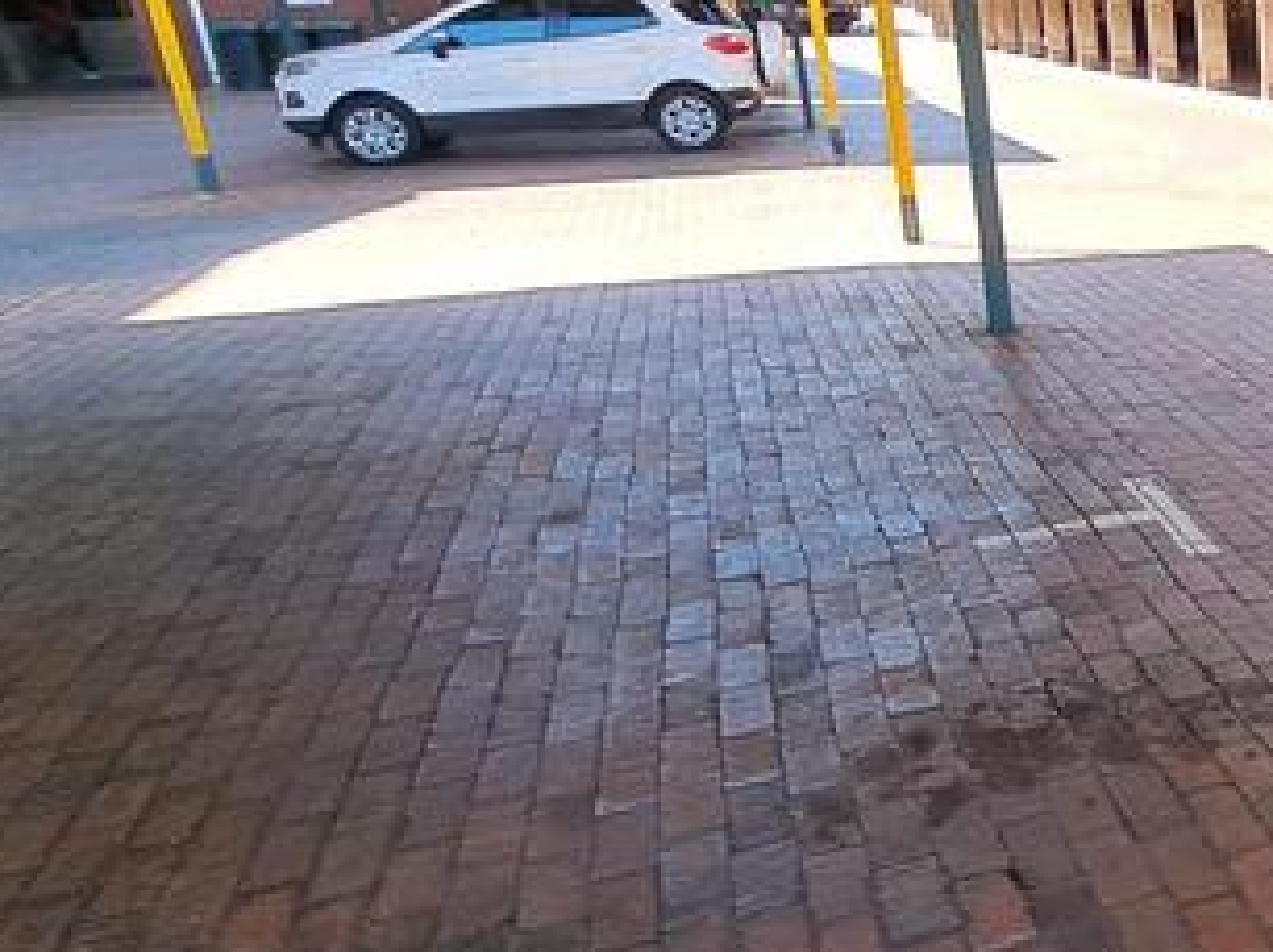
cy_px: 432
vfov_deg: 41.7
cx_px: 1502
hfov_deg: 39.9
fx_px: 1249
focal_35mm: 34
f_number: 2.2
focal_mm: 1.74
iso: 50
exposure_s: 1/723
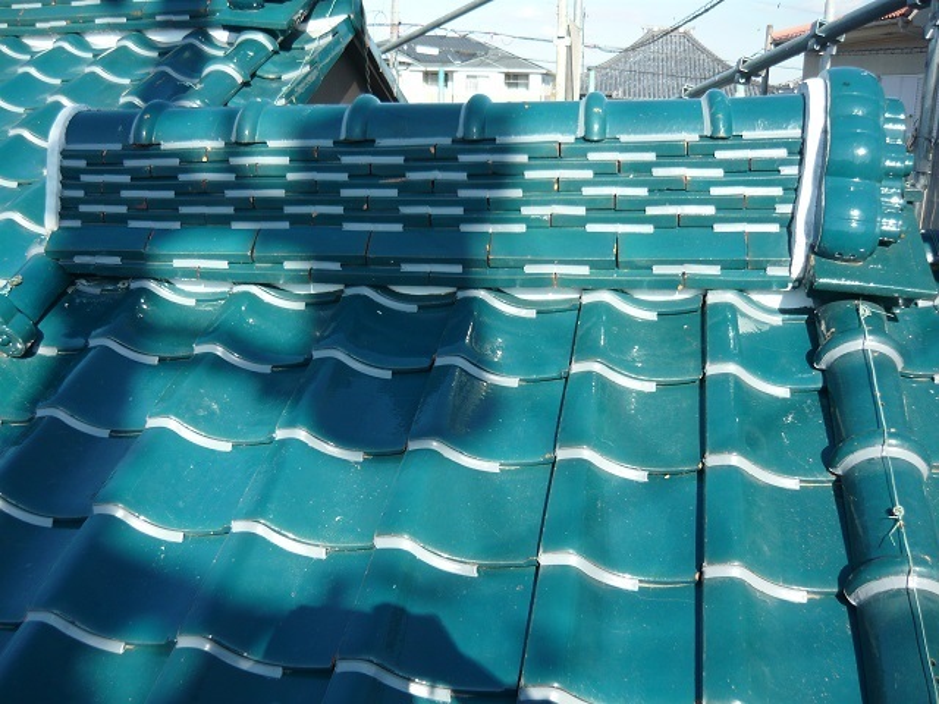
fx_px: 895
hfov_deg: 55.4
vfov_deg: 42.9
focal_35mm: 33
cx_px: 470
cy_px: 352
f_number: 2.8
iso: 100
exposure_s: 1/640
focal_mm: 5.5
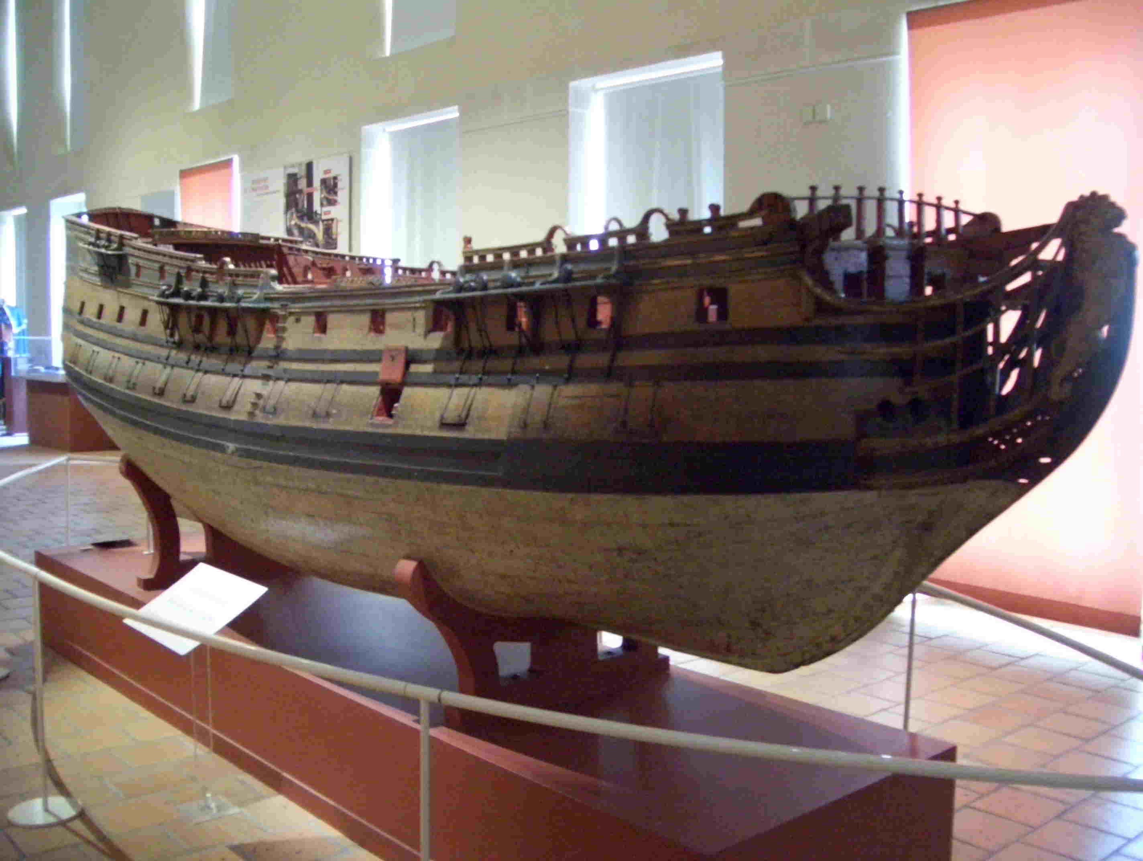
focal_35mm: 36
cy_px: 430
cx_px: 572
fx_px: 1190
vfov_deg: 39.7
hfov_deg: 51.3
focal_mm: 6
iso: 800
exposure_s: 1/10
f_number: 2.7
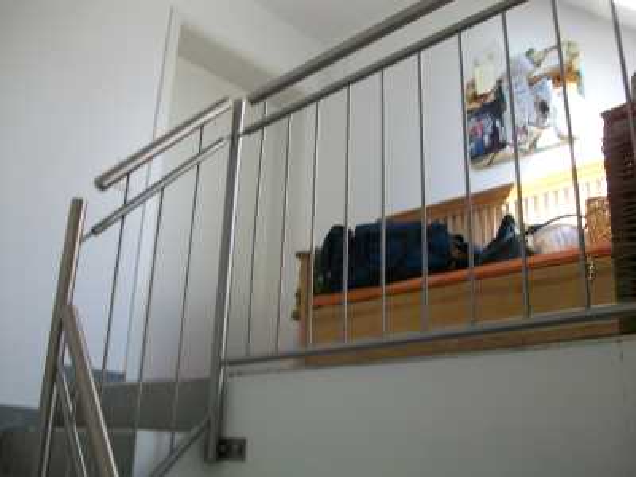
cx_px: 318
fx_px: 625
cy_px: 238
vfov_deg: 41.8
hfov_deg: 54.0
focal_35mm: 34
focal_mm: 5.7
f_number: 2.8
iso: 80
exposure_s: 1/114
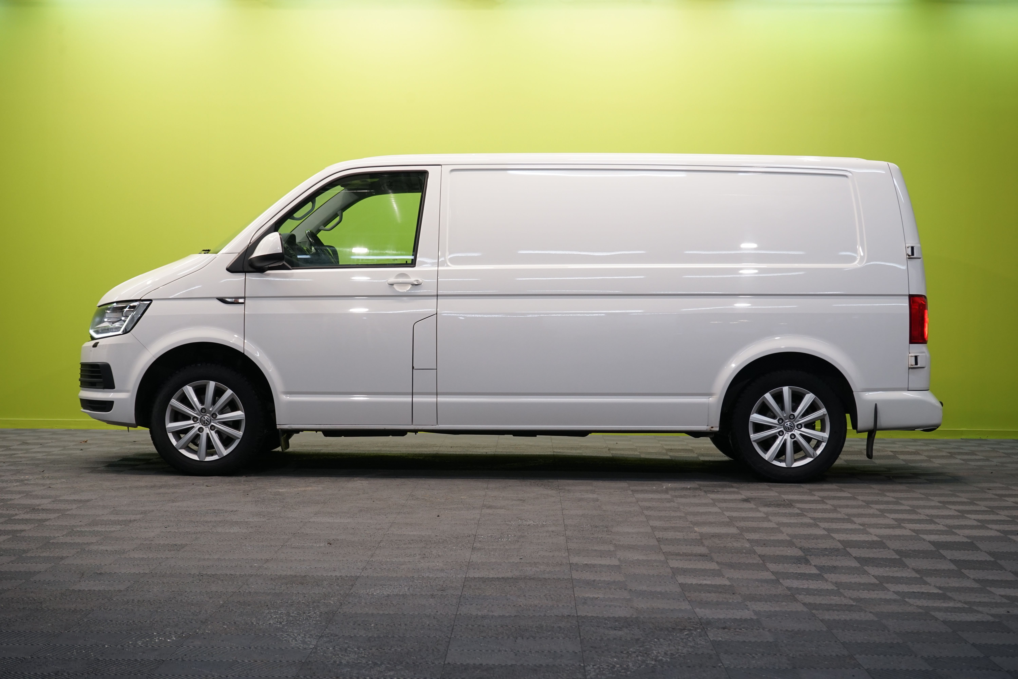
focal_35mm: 60
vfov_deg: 22.6
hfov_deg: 33.4
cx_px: 509
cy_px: 340
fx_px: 1697
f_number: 8
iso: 640
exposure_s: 1/30
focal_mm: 60
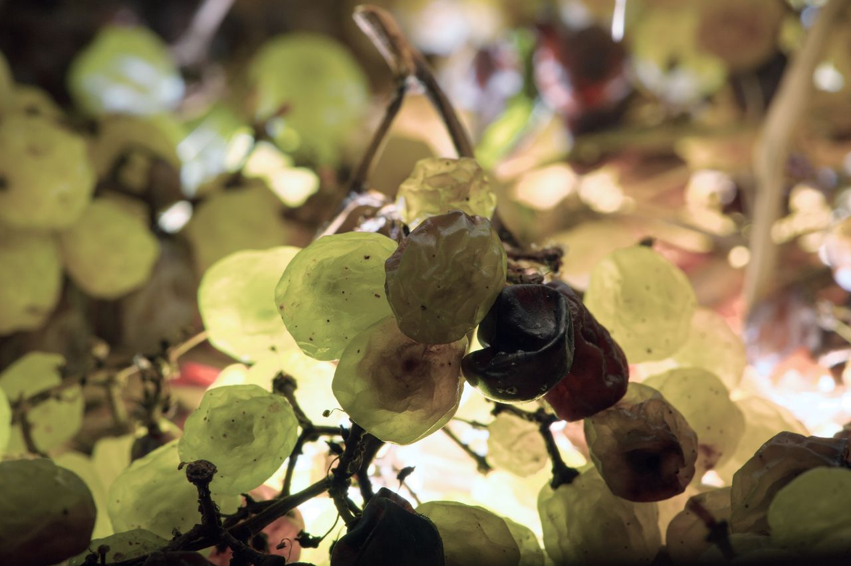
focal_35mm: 105
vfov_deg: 13.0
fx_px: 2481
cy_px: 283
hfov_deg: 19.5
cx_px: 426
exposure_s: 1/250
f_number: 16
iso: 400
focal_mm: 105
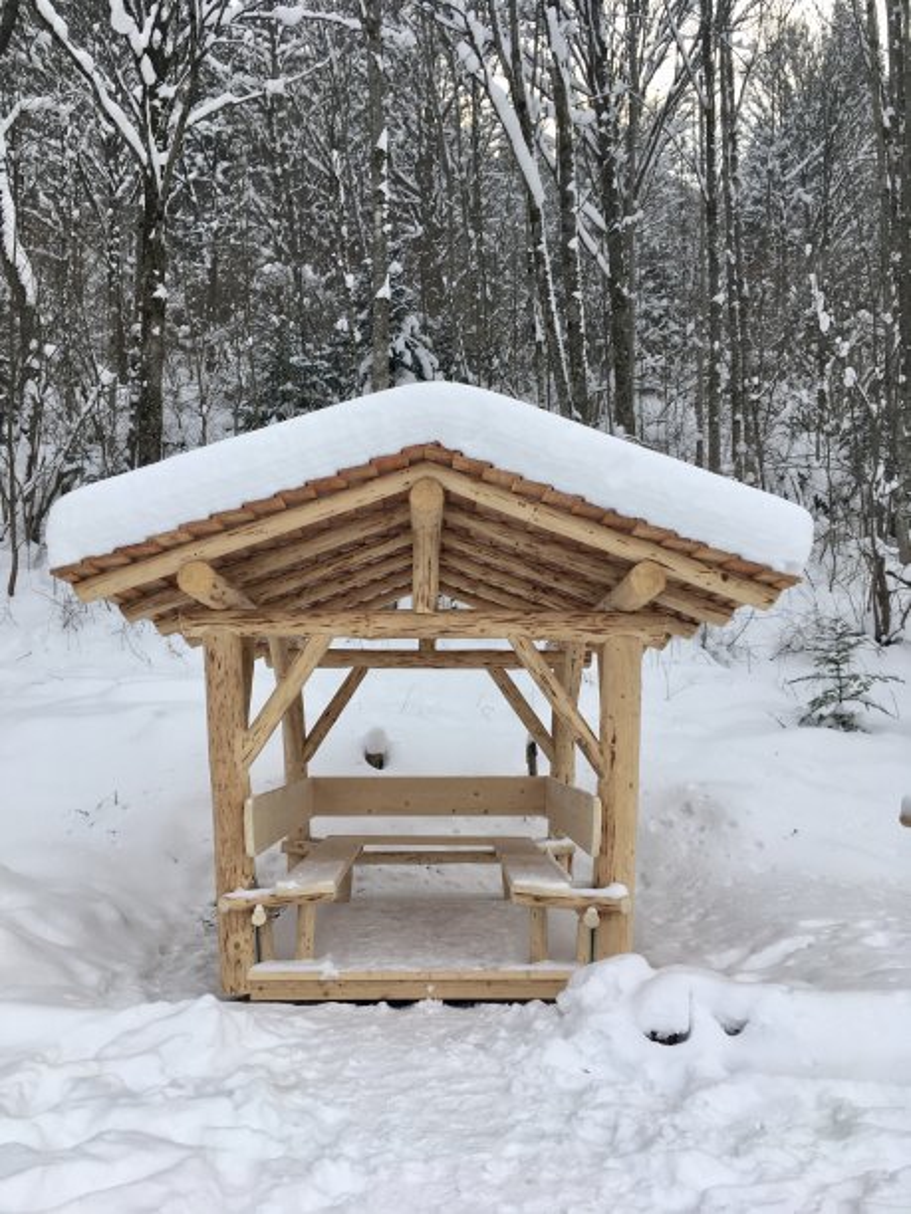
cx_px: 456
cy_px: 607
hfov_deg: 48.2
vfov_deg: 61.7
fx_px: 1018
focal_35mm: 29
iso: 25
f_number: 2.2
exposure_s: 1/118
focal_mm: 4.15
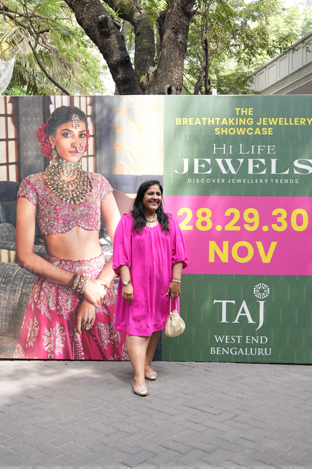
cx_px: 158
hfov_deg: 33.3
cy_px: 230
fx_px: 522
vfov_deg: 48.3
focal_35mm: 40
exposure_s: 1/125
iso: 200
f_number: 4
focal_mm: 35.1
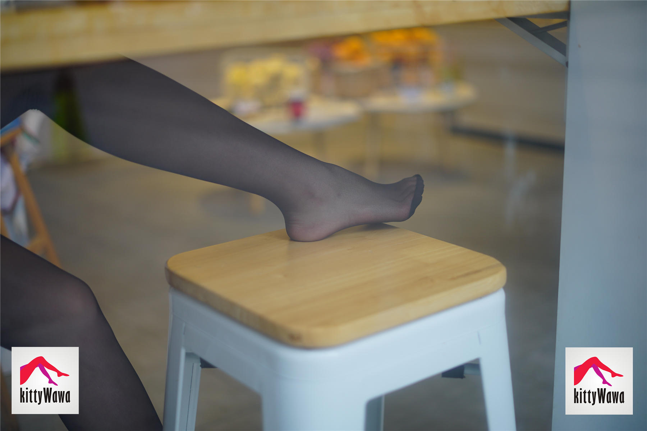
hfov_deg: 39.6
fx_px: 899
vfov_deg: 27.0
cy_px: 216
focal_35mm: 50
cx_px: 324
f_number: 1.8
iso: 100
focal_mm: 50
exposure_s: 1/125
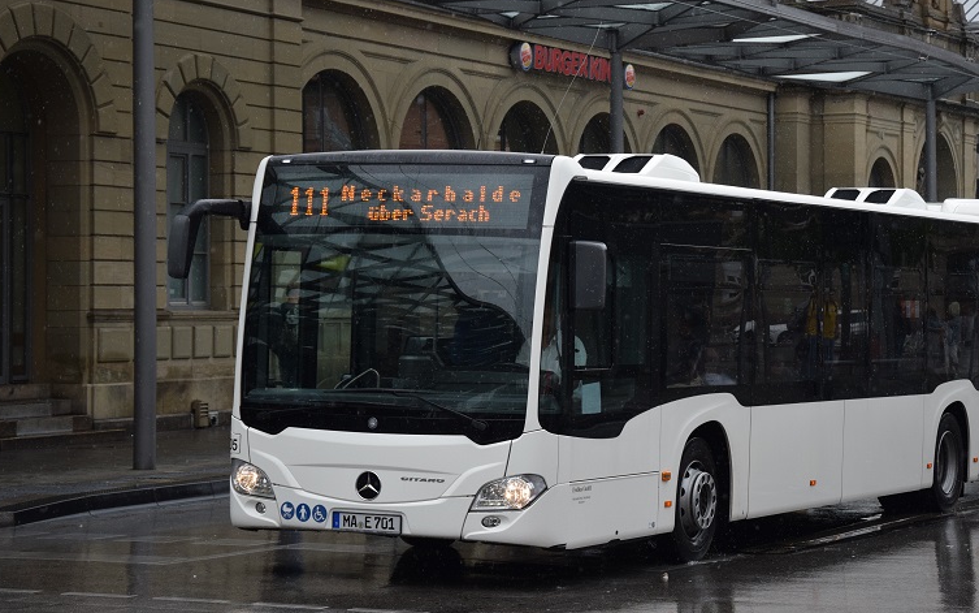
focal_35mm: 95
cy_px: 259
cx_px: 567
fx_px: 2535
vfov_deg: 13.8
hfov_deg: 21.8
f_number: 5
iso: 500
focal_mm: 52
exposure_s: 1/1000
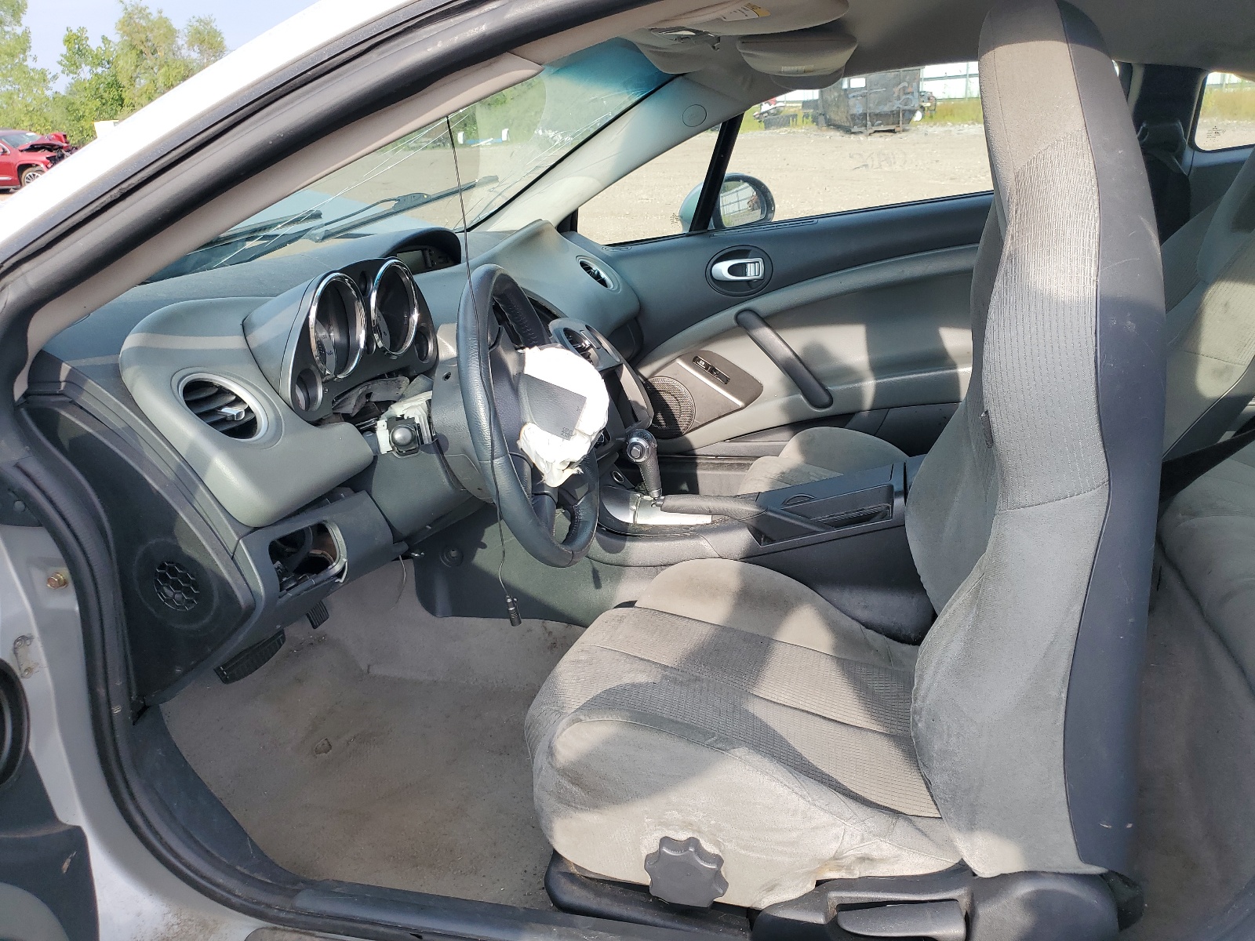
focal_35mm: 26
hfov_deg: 67.3
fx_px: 943
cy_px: 470
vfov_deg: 53.1
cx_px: 628
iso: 50
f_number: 1.5
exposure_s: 1/769
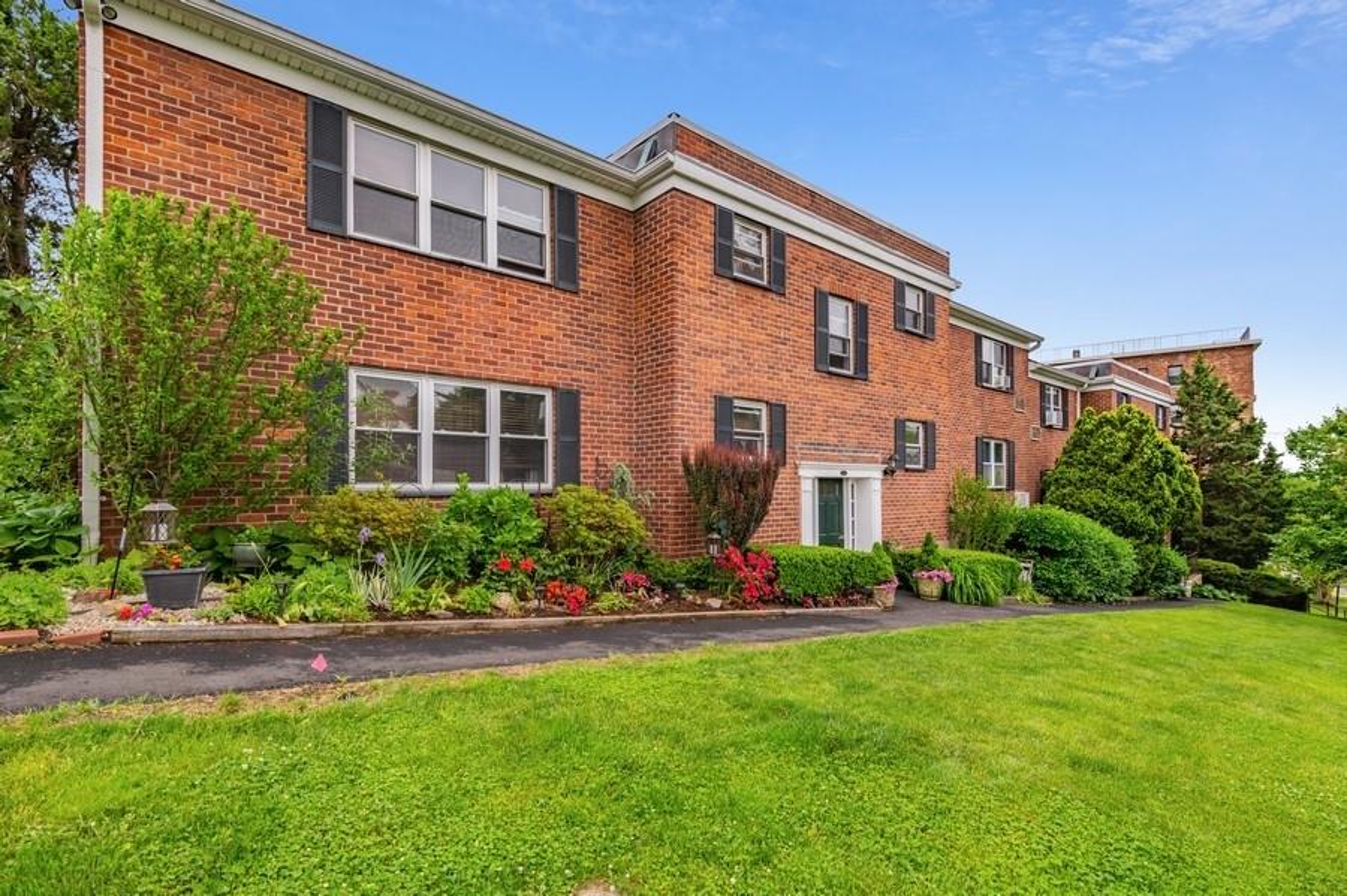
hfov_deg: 96.8
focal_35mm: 16
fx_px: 598
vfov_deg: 73.7
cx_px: 674
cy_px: 448
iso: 200
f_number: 8
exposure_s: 1/250
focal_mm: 16
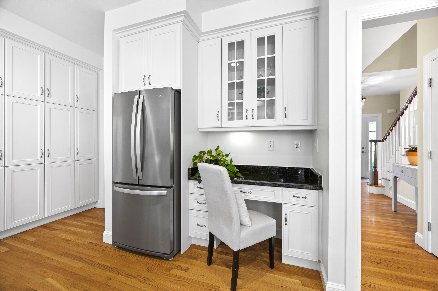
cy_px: 146
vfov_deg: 77.2
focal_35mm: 15
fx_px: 182
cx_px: 219
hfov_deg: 100.4
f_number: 7.1
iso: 250
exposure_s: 1.6
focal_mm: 15
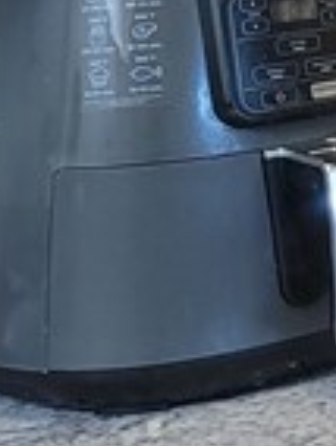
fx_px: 2323
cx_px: 1592
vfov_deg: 10.5
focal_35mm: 180
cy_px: -264
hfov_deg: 6.0
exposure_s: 1/40
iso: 250
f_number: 1.8
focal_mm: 7
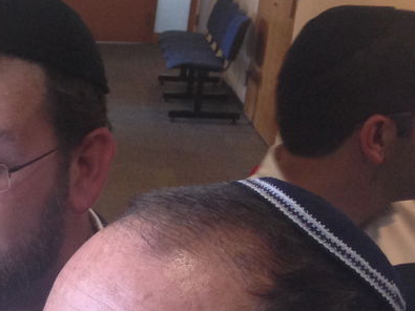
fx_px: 1402
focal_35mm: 117
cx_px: -283
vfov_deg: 12.4
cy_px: 369
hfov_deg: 15.1
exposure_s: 1/20
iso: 125
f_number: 2.4
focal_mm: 4.12
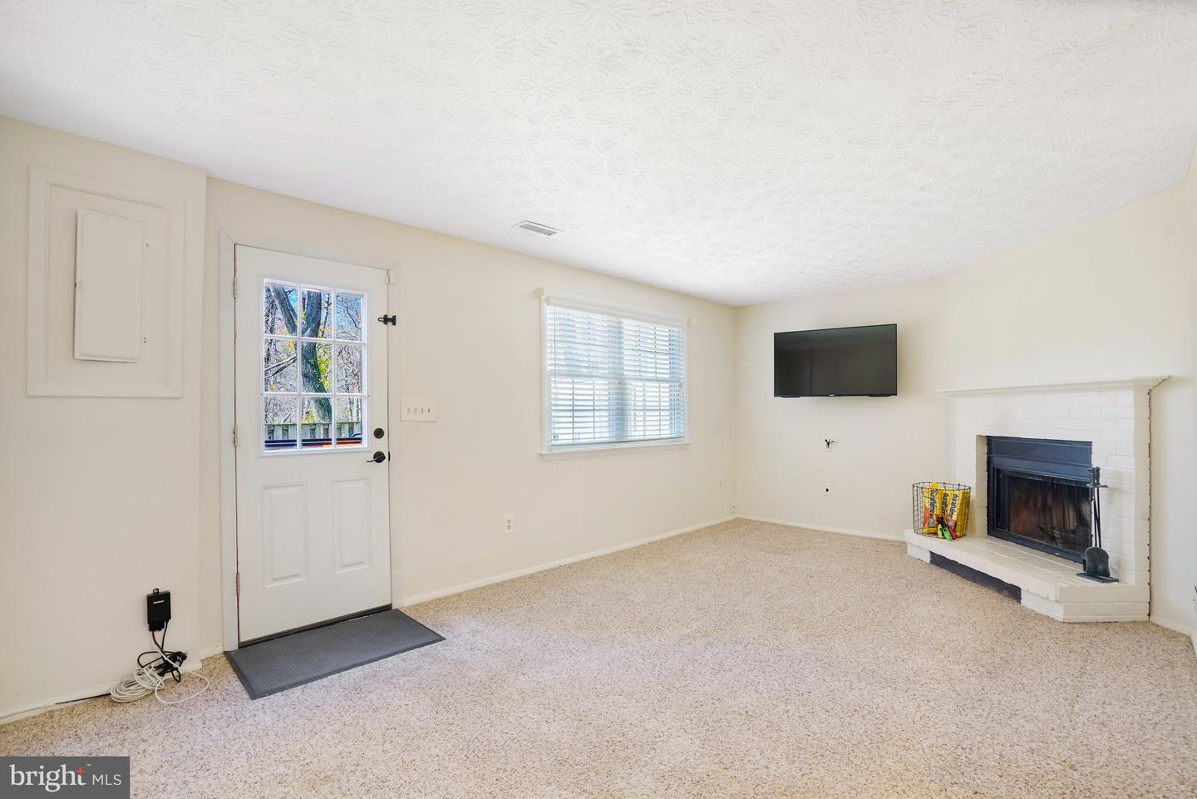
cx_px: 598
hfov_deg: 96.7
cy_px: 400
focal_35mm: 16
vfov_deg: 73.8
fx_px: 532
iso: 1250
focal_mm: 16
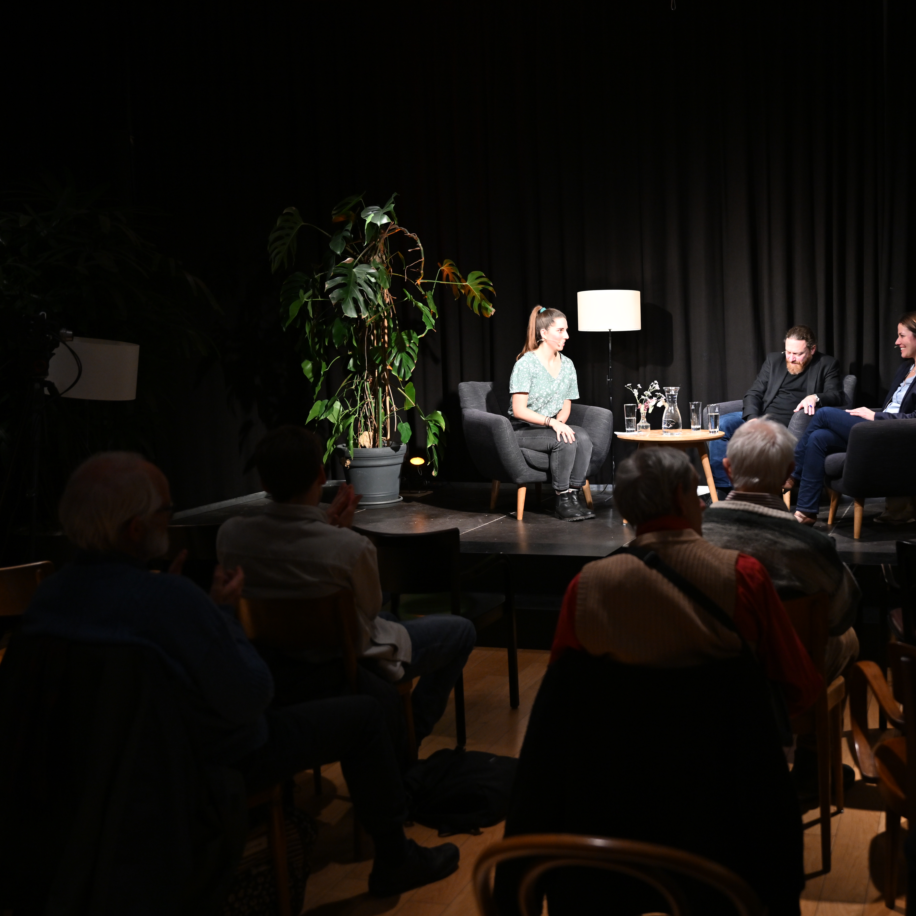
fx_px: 1198
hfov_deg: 40.6
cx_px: 690
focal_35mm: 40
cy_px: 461
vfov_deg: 41.9
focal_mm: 31
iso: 640
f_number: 2.8
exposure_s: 1/320
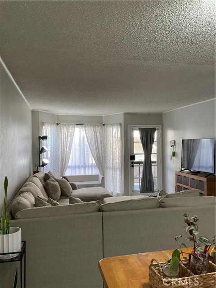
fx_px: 241
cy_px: 144
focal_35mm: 29
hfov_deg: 48.2
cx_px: 108
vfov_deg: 61.7
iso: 64
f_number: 1.8
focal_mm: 3
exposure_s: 1/60
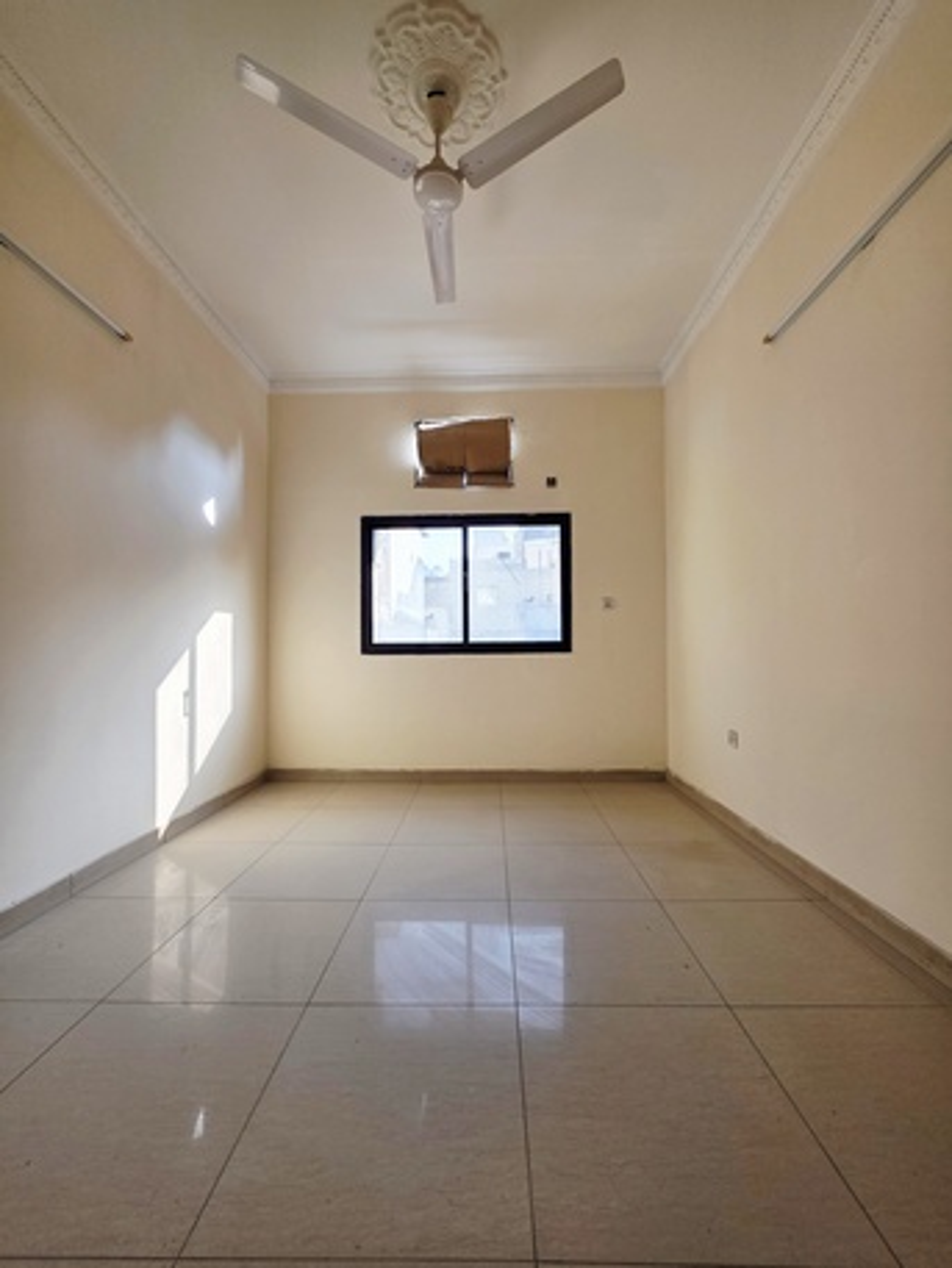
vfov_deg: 106.2
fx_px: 476
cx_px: 476
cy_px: 634
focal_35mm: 13
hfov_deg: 89.9
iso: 40
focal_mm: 2.2
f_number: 1.9
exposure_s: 1/101
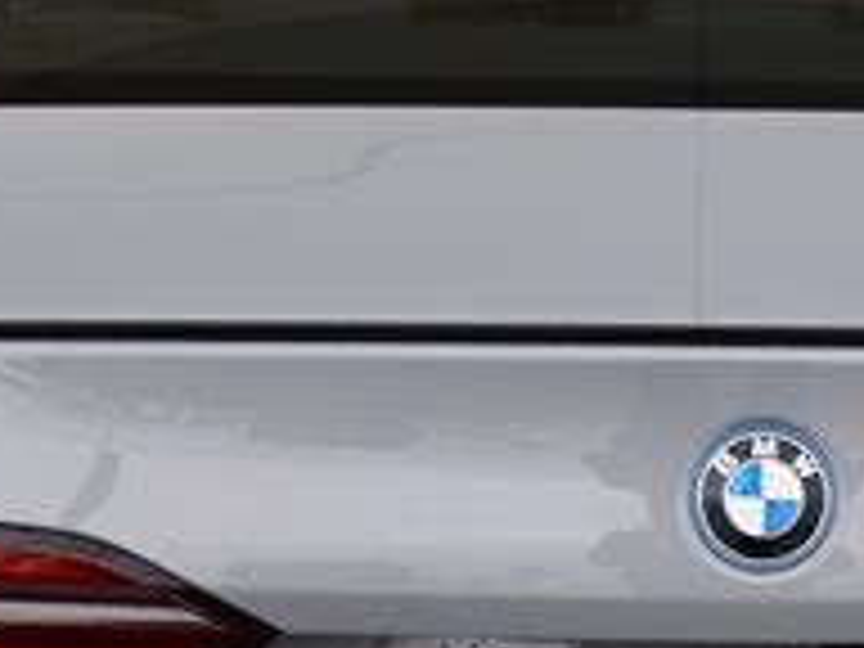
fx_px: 3594
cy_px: 650
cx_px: 796
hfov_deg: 13.6
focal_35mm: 144
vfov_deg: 10.2
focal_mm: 24
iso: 400
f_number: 9
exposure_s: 1/125
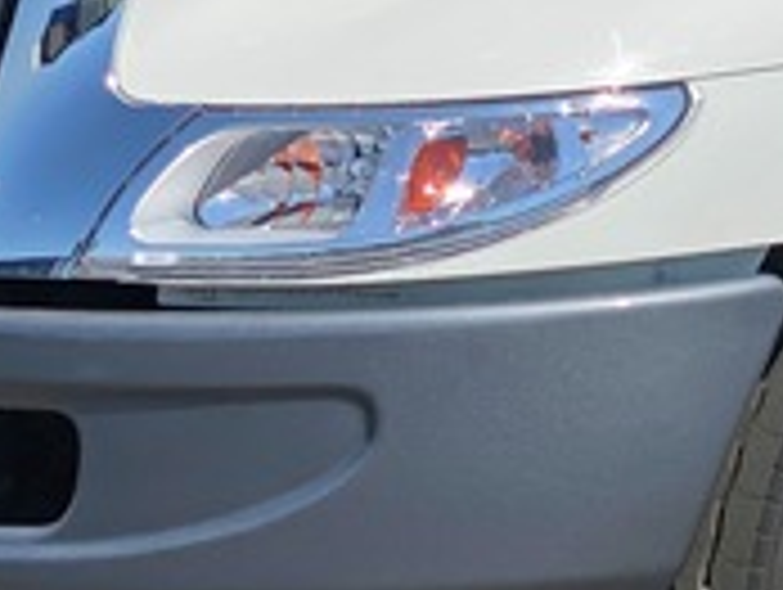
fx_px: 5278
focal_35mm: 233
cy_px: -29
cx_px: 572
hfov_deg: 8.5
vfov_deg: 6.4
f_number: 2
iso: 20
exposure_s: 1/2994
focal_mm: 6
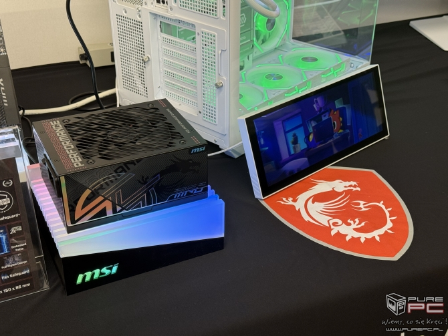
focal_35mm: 48
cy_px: 168
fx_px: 621
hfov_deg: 39.6
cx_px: 224
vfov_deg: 30.3
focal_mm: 6.76
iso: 100
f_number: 1.78
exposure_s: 1/73
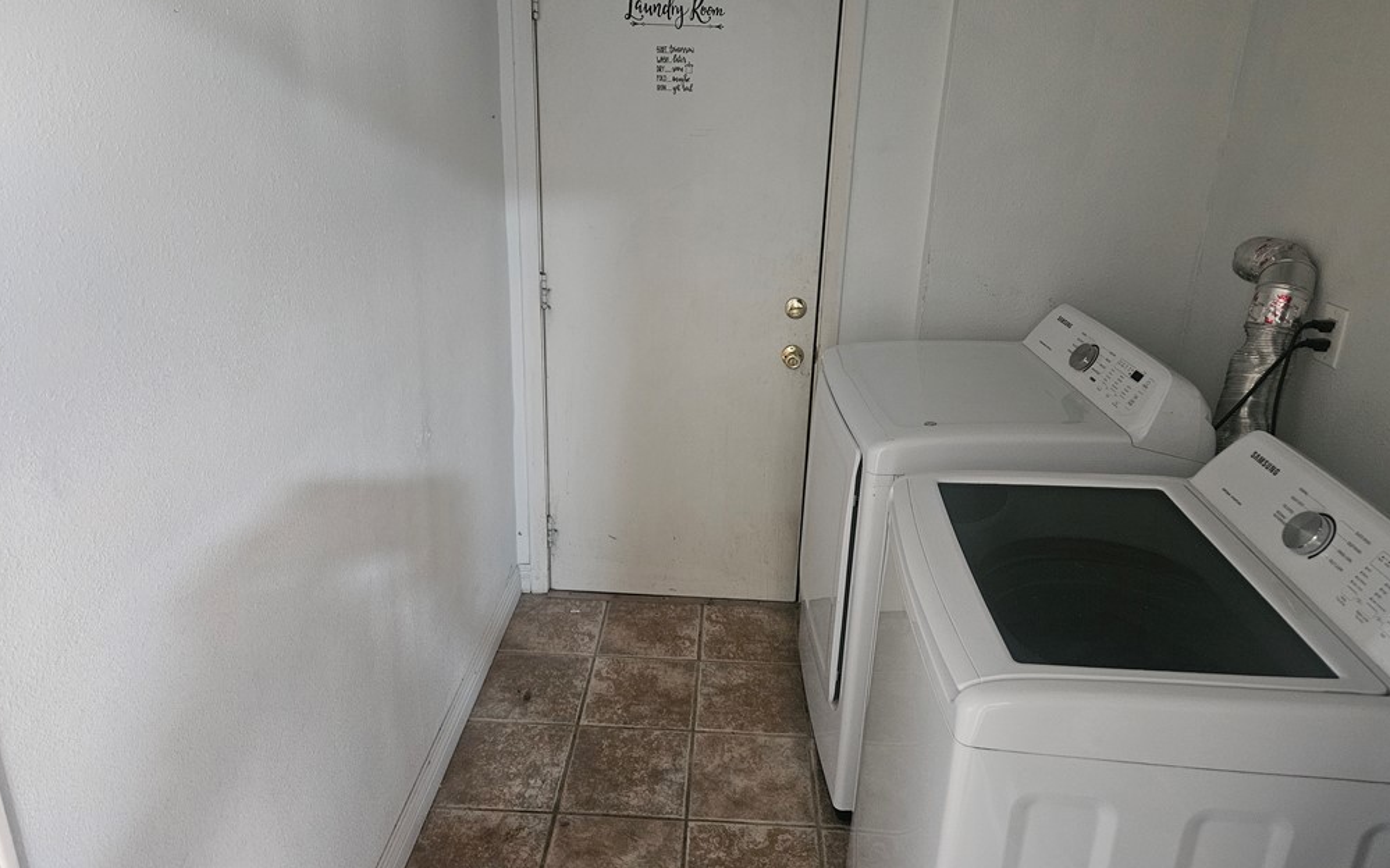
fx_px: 947
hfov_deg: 72.6
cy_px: 389
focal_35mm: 25
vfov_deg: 49.2
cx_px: 705
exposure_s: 1/30
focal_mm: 5.4
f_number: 1.8
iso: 500
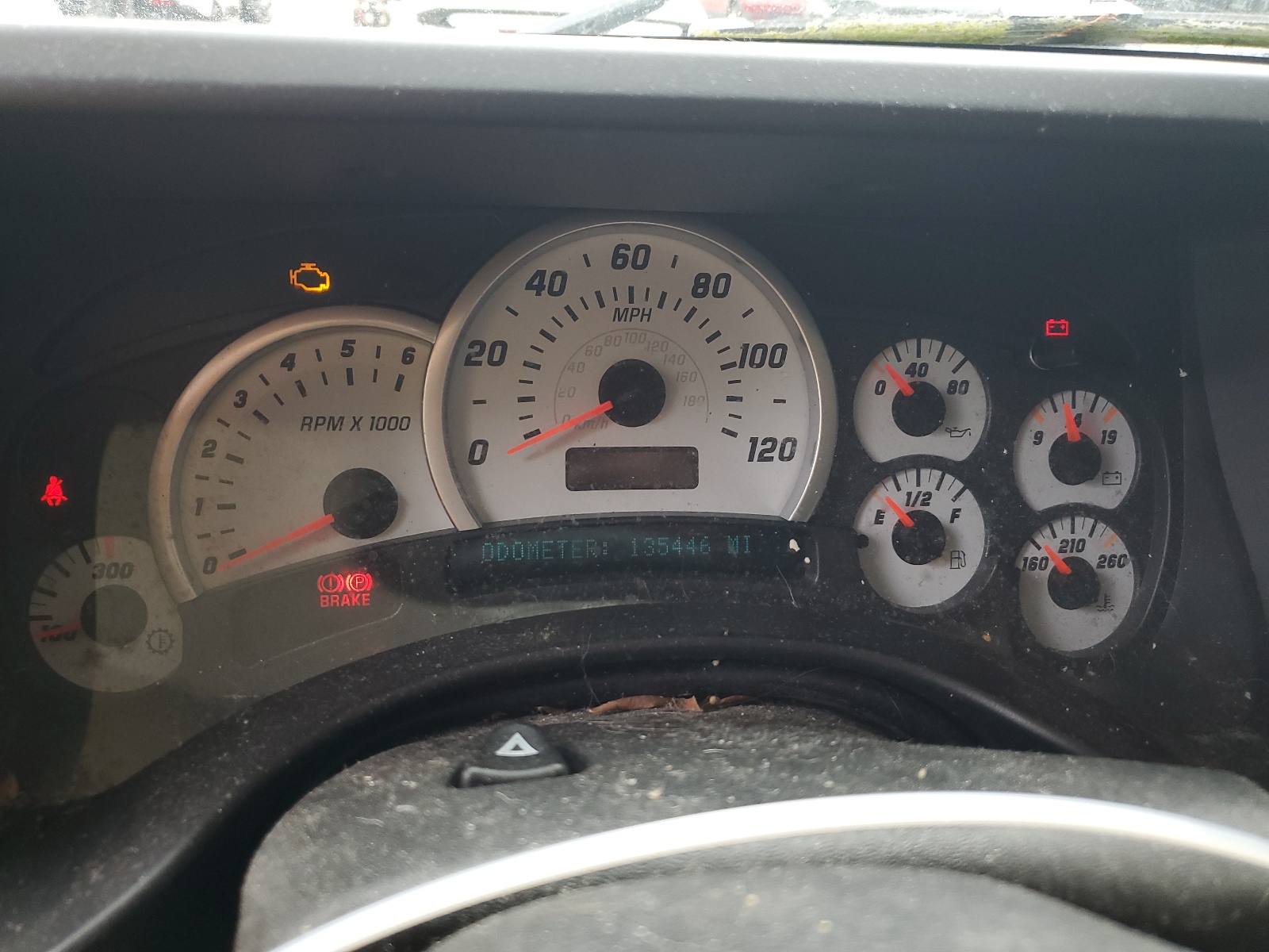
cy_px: 476
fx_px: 953
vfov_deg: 53.1
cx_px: 634
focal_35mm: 26
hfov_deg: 67.3
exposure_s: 1/120
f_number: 1.5
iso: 67
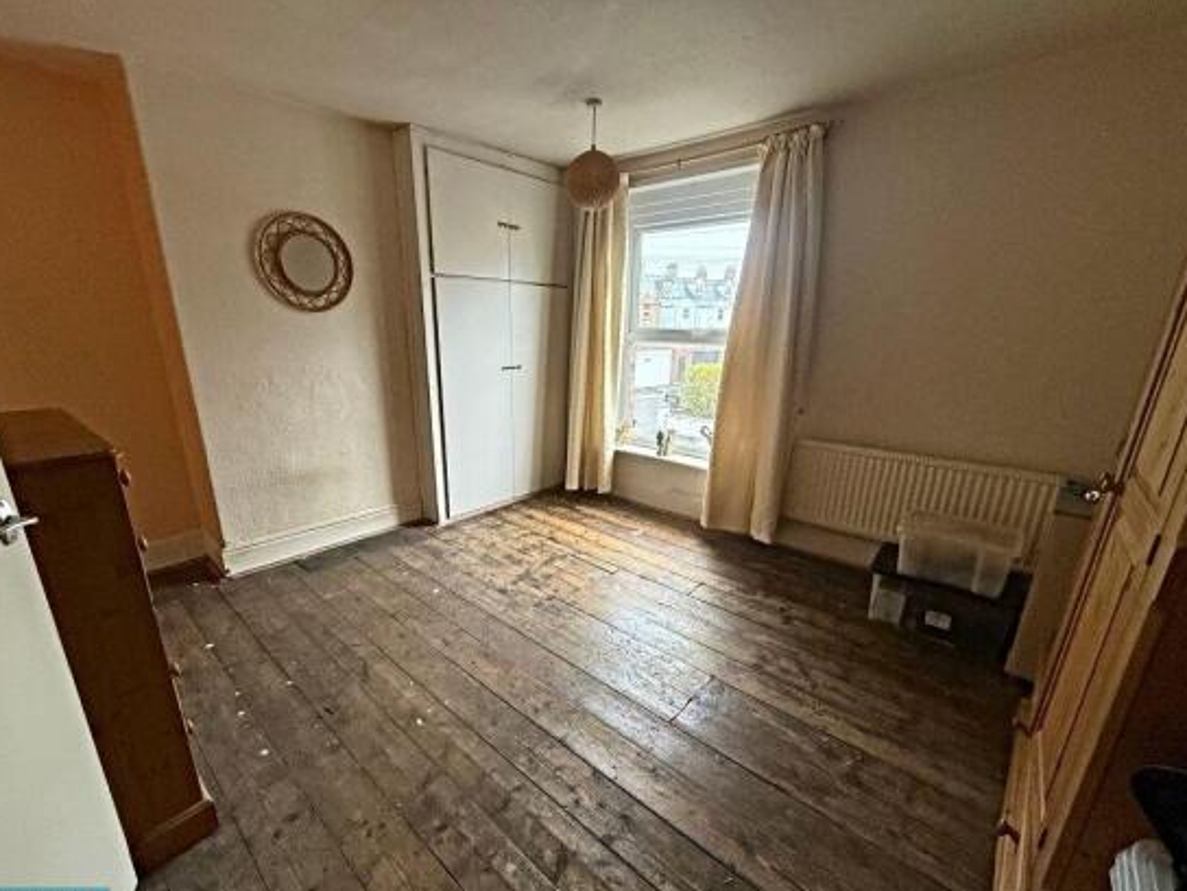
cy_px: 475
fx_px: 514
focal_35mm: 15
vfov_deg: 81.6
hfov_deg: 98.1
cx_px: 575
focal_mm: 2.22
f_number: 2.2
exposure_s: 1/71
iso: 400
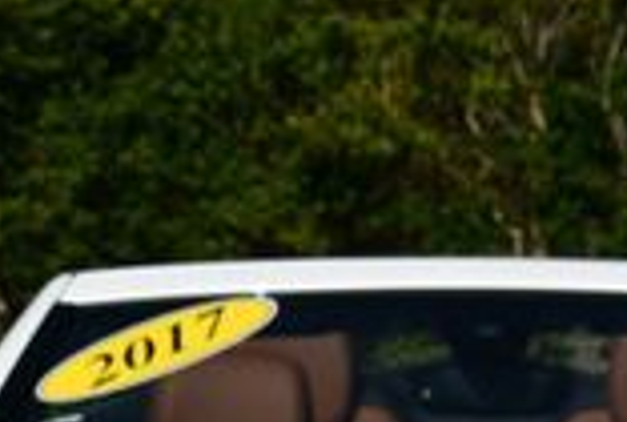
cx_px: 494
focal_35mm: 393
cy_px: 752
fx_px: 6865
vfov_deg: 3.5
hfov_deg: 5.2
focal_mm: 48
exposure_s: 1/500
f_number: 11
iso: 100
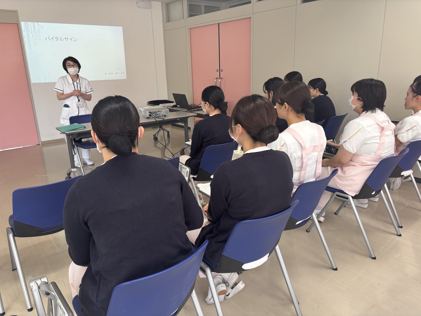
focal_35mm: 26
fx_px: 316
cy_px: 158
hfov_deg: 67.3
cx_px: 210
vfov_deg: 53.1
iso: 80
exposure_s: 1/120
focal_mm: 5.96
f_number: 1.6
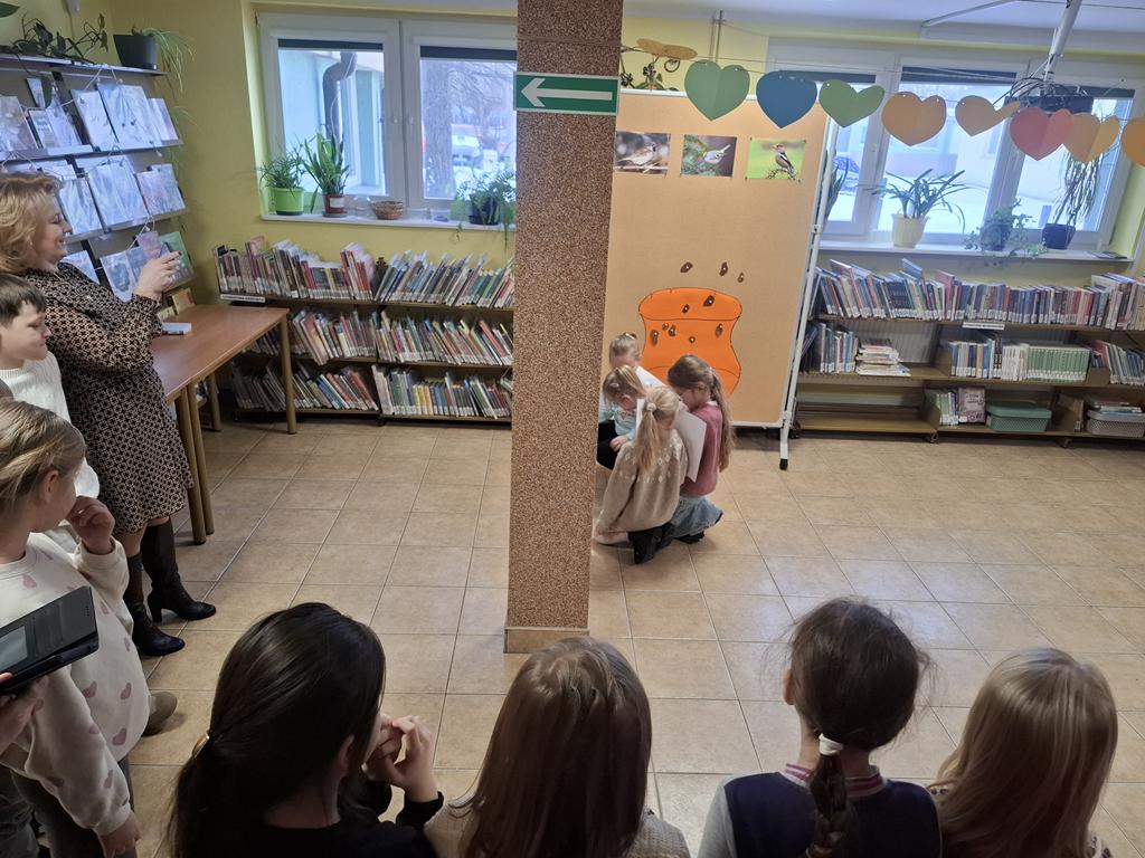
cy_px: 429
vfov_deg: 58.9
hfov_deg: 73.9
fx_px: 761
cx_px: 572
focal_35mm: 23
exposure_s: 1/100
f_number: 1.8
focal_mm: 5.54
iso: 160
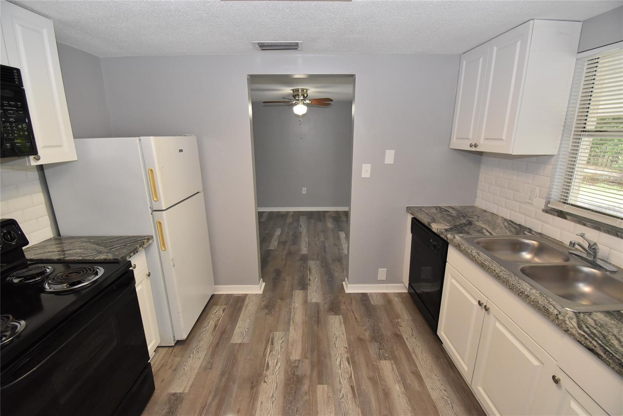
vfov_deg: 77.4
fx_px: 260
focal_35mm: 15
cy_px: 208
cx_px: 312
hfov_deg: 100.4
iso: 1600
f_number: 8
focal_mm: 10
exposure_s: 1/125
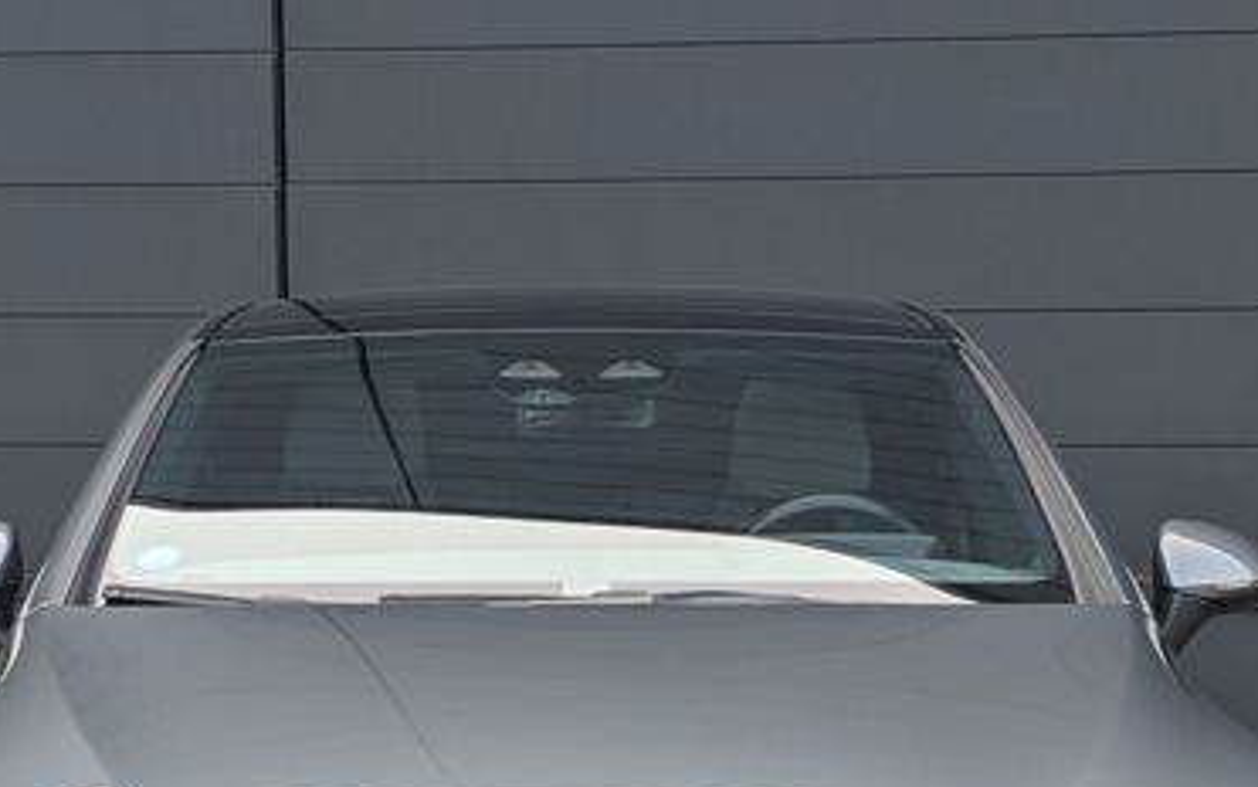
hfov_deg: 18.6
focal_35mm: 112
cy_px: 740
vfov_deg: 11.6
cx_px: 631
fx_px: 3840
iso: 19
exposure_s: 1/133
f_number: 1.68
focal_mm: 6.9
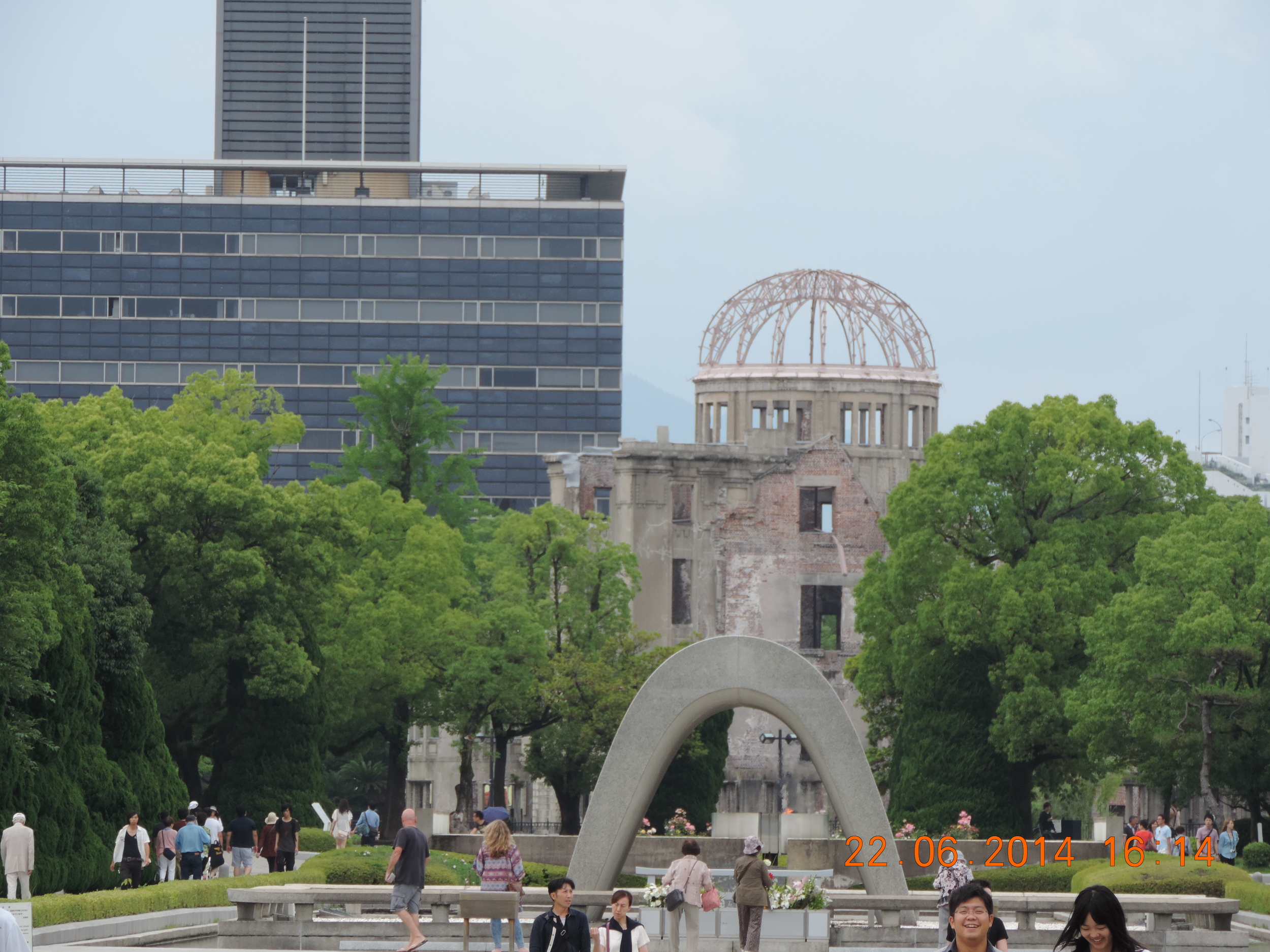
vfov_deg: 5.4
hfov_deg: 7.2
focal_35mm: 275
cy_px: 476
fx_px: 10089
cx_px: 635
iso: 80
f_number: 4.7
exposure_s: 1/200
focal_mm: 49
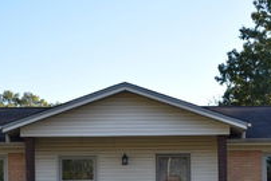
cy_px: 206
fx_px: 657
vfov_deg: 15.2
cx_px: 201
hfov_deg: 23.1
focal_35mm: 87
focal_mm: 23
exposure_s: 1/200
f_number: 5
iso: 100
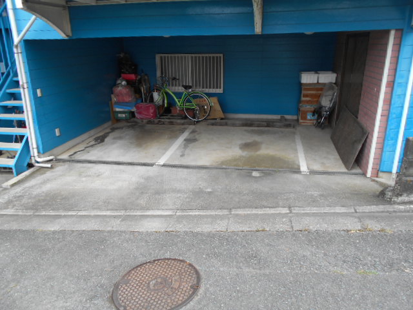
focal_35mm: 26
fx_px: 310
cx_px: 206
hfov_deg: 67.3
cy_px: 155
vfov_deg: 53.1
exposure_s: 1/160
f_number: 3.2
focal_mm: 4.6
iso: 80
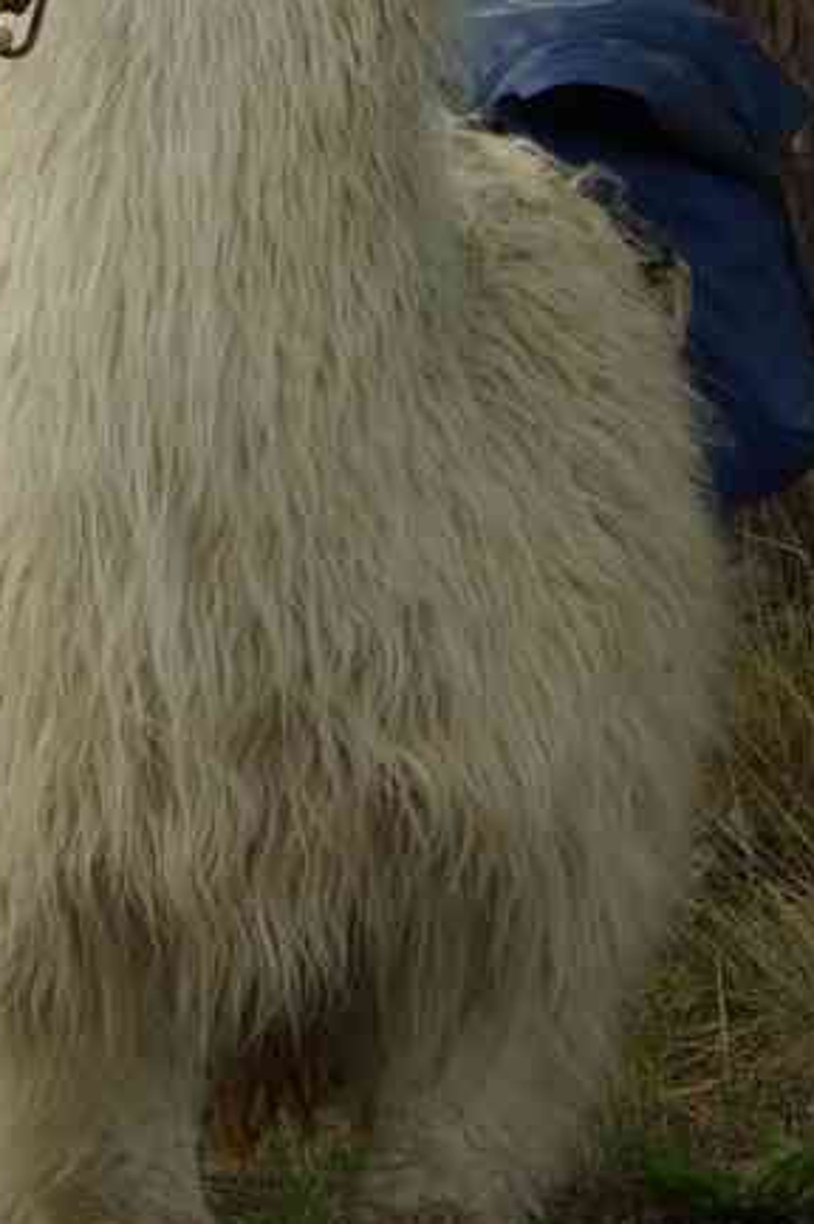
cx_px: 184
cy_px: 189
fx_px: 8254
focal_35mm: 243
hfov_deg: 5.6
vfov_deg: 8.5
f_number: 5.6
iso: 100
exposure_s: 1/125
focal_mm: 70
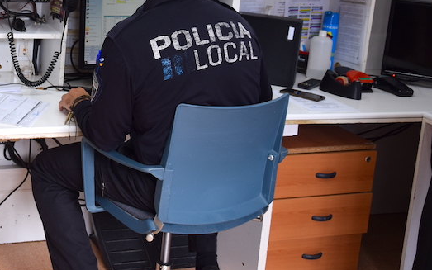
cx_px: 84
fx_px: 776
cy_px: 40
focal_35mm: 66
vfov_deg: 19.5
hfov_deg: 30.3
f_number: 4.5
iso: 400
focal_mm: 25
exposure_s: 1/100
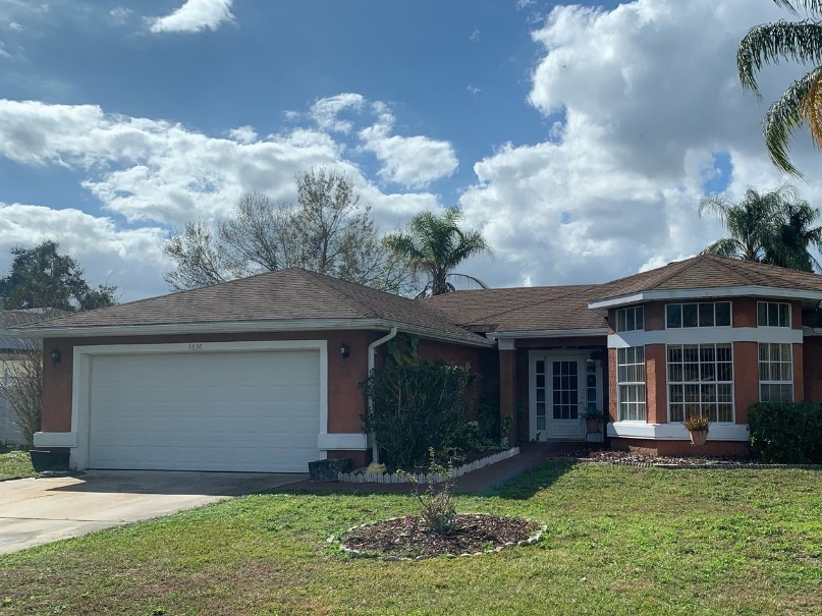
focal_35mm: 33
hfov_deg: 54.7
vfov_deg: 42.8
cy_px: 361
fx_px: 784
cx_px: 517
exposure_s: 1/4098
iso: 25
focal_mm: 4.25
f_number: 1.8
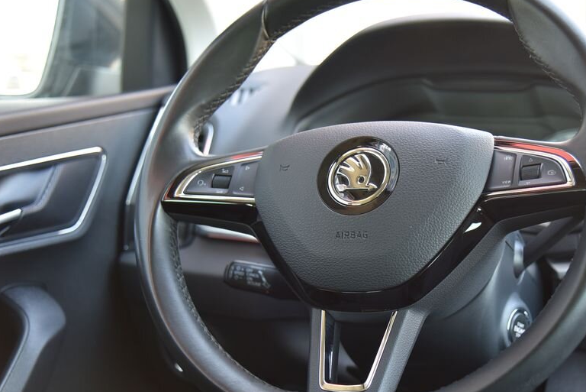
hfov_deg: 31.2
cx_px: 384
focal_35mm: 64
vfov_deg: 21.3
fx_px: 1042
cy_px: 205
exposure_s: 1/40
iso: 500
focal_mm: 48
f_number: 4
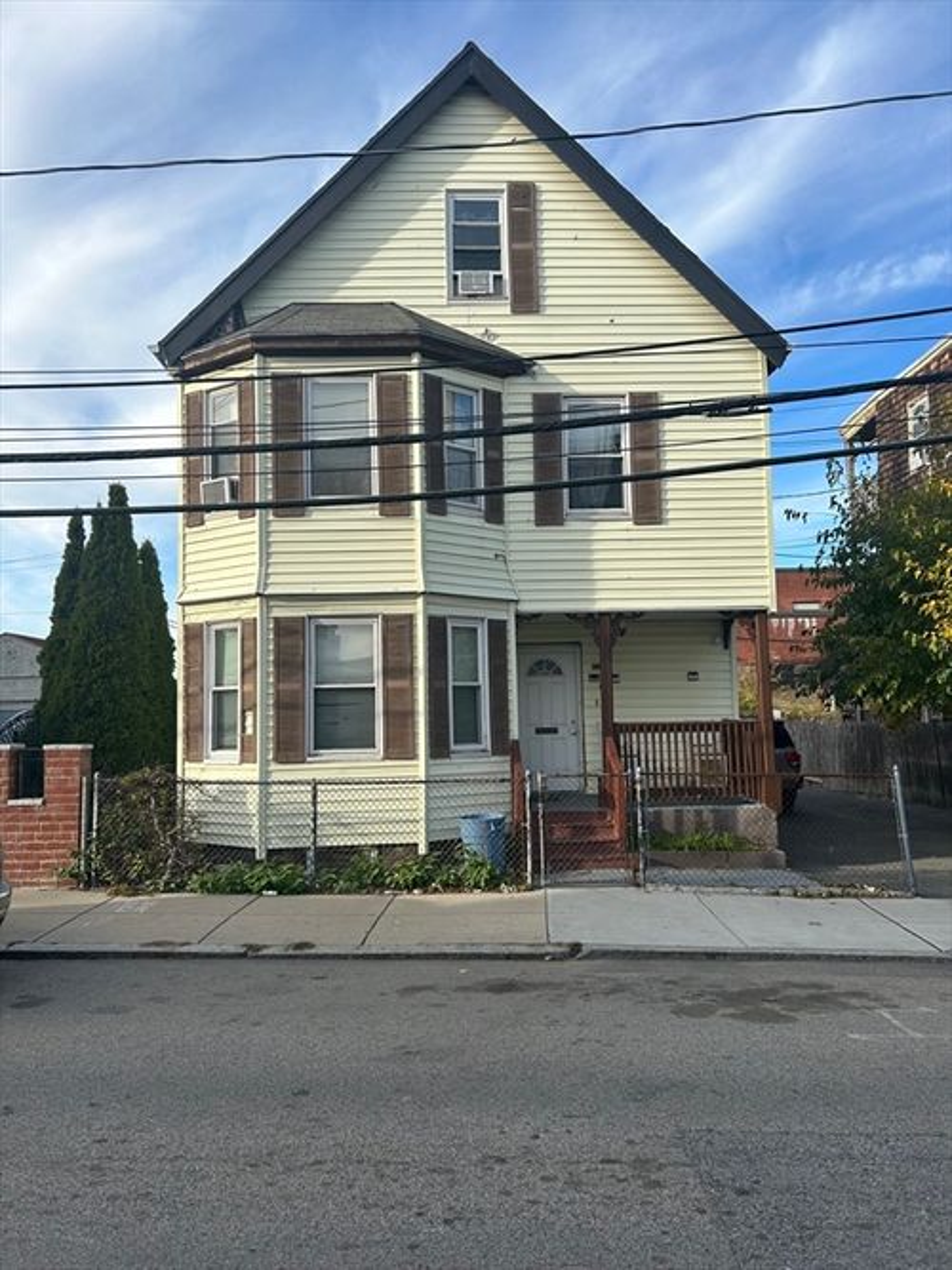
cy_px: 635
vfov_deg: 67.3
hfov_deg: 53.0
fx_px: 954
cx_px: 476
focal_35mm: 26
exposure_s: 1/1901
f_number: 1.5
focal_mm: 5.7
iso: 50
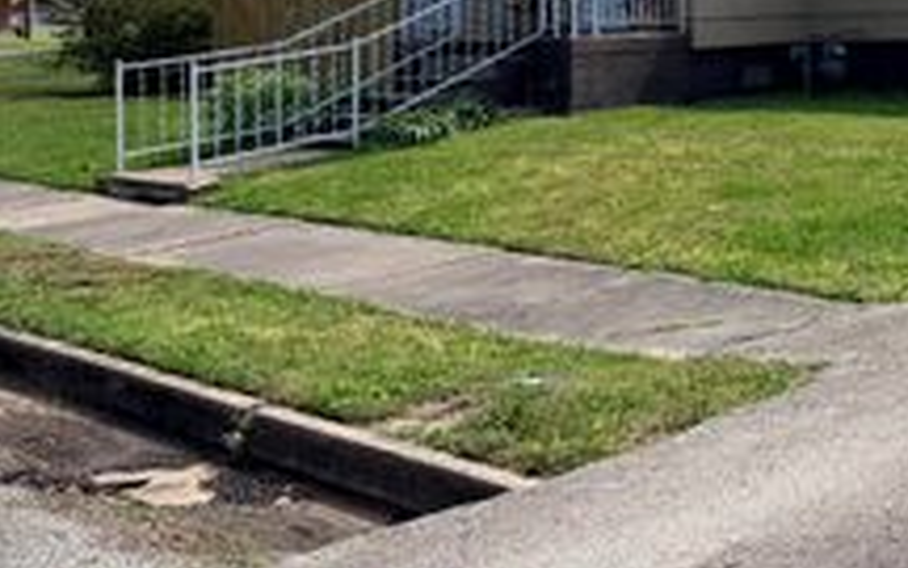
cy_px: -53
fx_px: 1460
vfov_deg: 20.9
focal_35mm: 59
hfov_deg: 30.4
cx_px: 1034
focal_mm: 6.76
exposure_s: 1/3145
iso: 80
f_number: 1.78
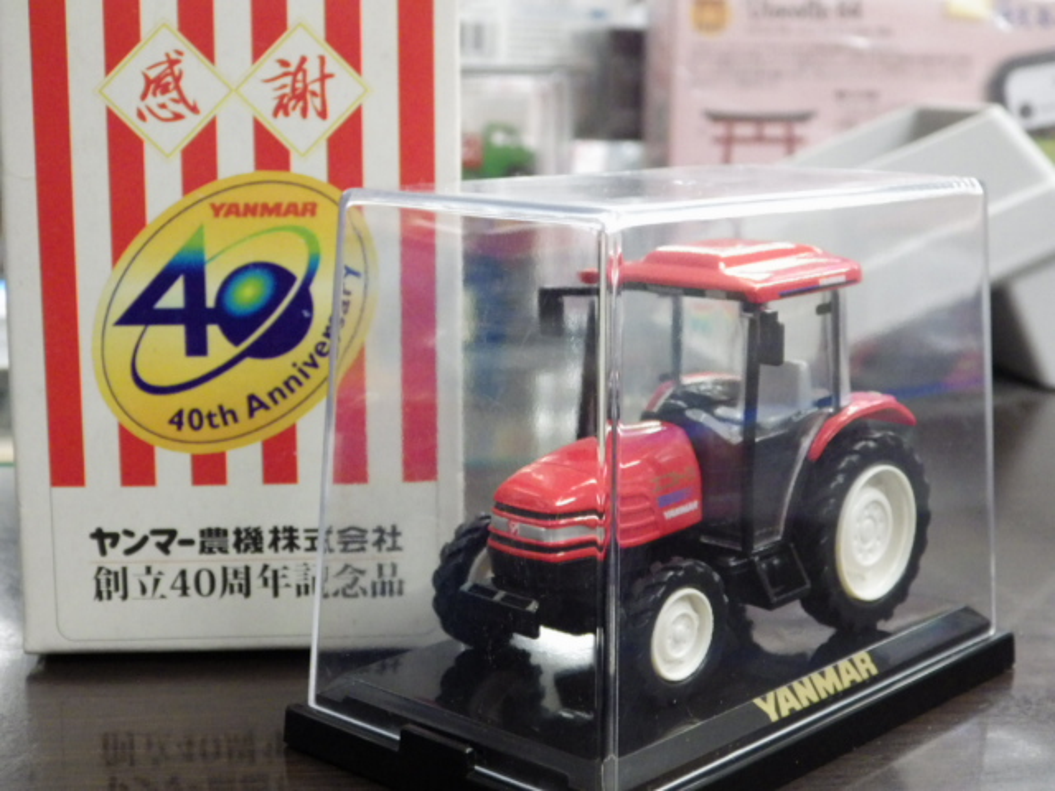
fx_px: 1798
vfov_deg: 24.8
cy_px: 396
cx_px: 528
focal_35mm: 59
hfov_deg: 32.7
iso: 800
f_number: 4
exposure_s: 1/30
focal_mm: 10.7
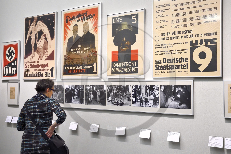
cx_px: 116
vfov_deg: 31.9
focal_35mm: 42
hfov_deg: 46.4
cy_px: 77
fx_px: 269
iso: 6400
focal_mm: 42
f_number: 5
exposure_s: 1/60
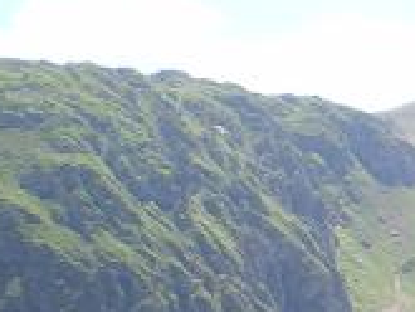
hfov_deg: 12.9
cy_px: 455
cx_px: 563
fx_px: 1764
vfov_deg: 9.8
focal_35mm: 147
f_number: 4.6
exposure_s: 1/160
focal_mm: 6.3
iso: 64
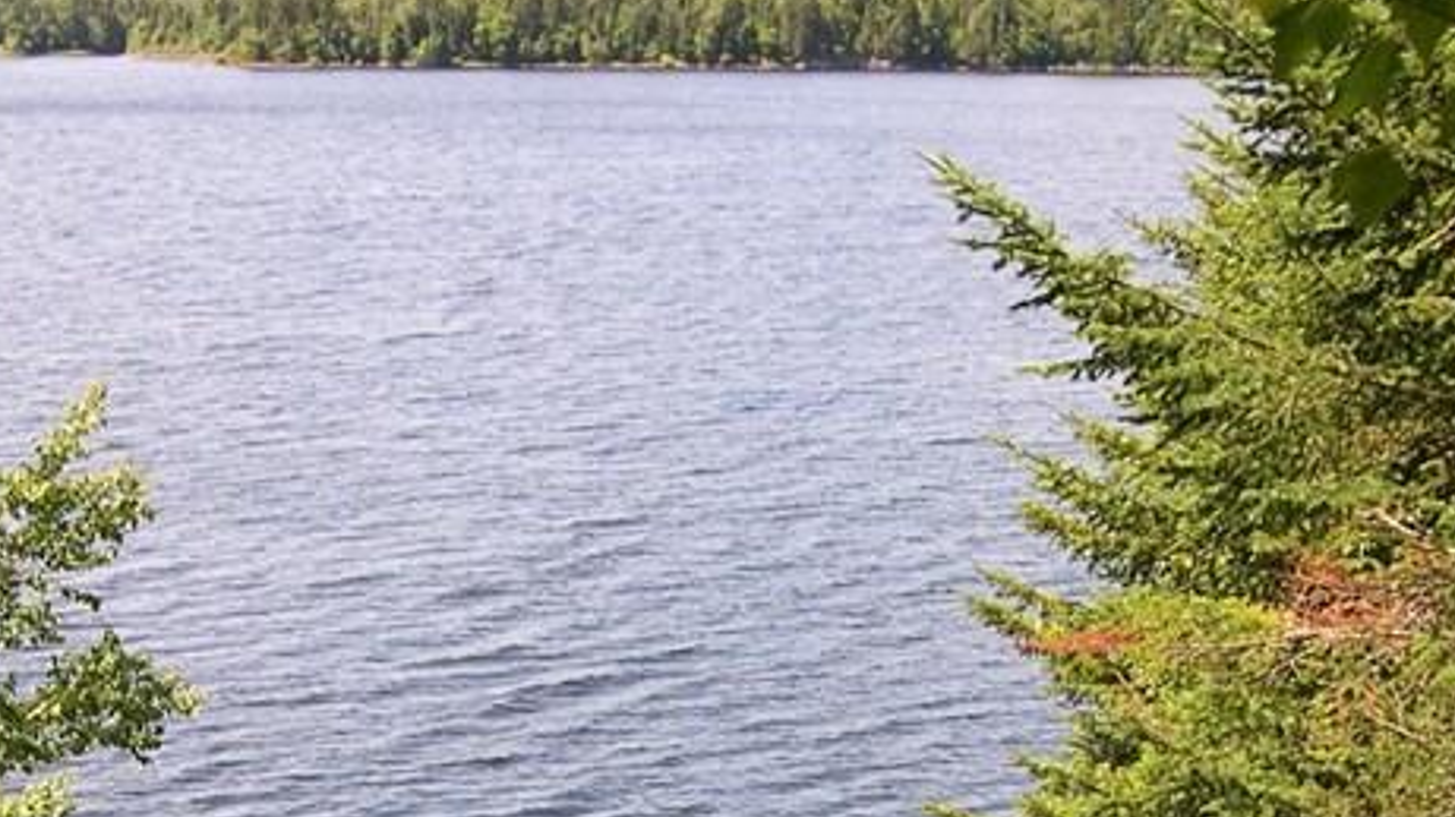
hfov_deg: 22.8
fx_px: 3548
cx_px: 265
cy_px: 886
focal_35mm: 92
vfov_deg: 12.9
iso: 100
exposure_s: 1/441
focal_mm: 8
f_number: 2.8
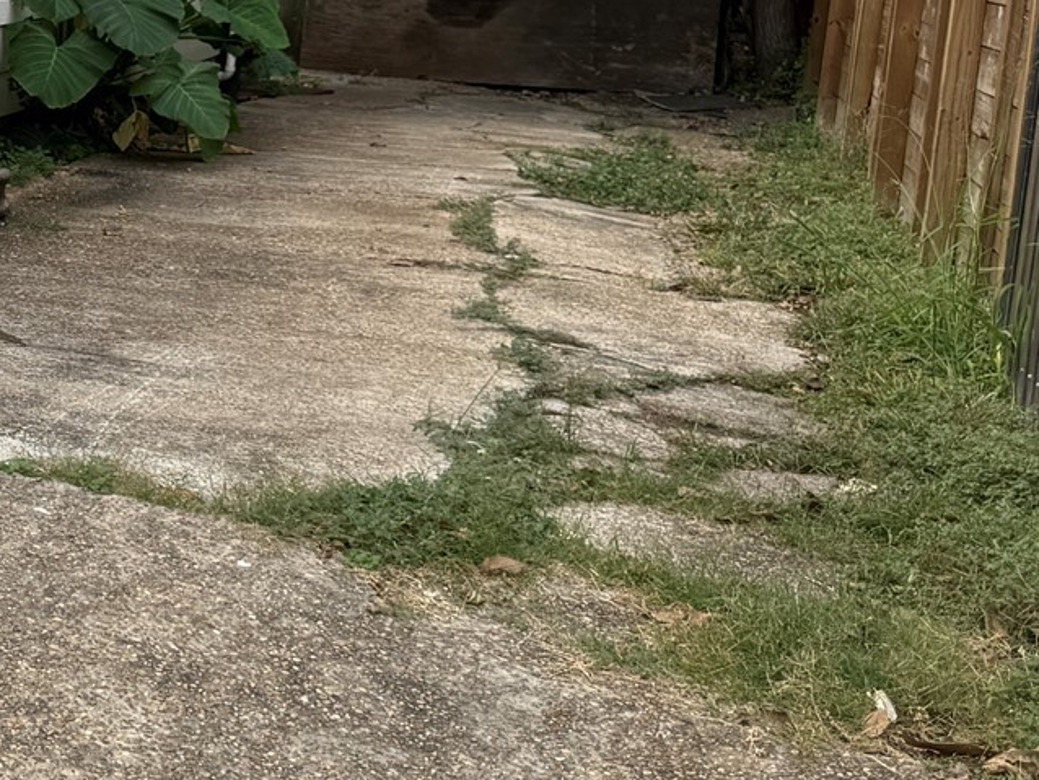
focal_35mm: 77
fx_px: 2312
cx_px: -446
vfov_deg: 18.8
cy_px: 75
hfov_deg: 21.8
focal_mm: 6.76
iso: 80
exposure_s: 1/2000
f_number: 1.78
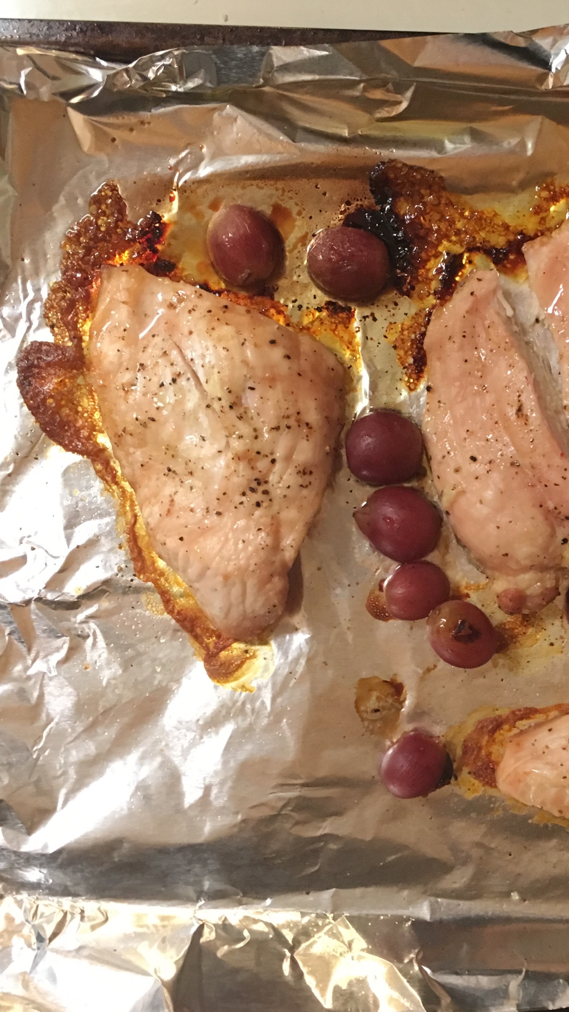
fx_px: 1154
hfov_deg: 26.6
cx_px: 526
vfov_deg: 47.4
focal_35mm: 43
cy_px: 503
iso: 200
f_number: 2.2
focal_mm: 4.15
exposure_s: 1/17
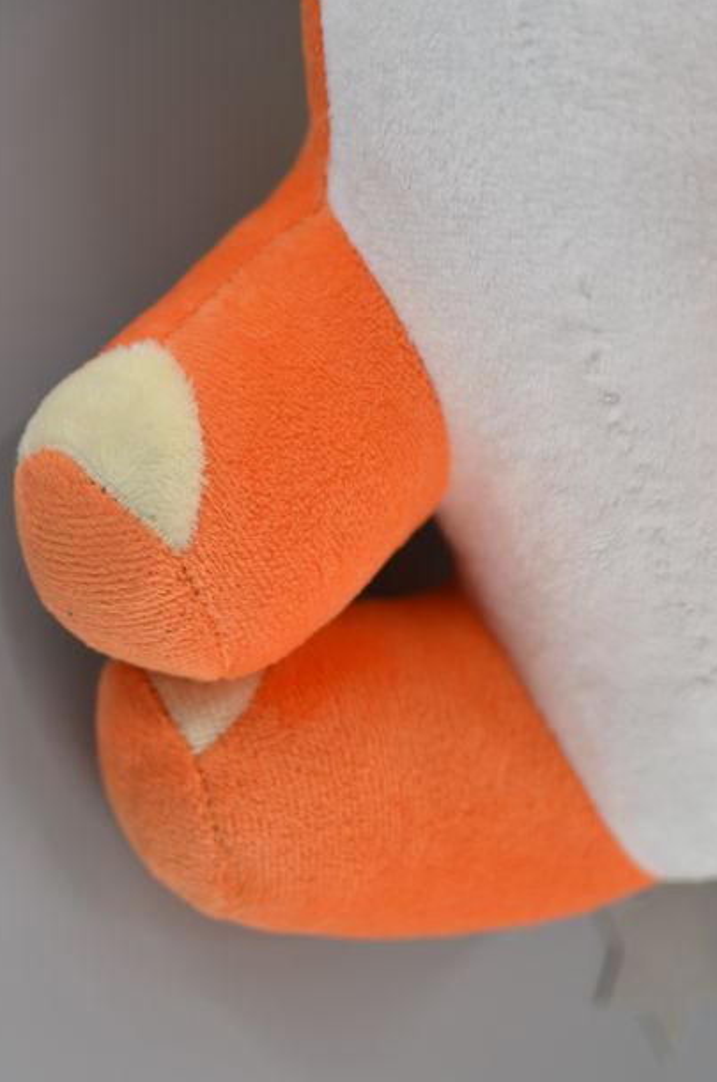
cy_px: 451
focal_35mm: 86
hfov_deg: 15.8
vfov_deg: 23.7
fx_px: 2574
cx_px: 234
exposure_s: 1/400
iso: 100
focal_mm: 35
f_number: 1.8
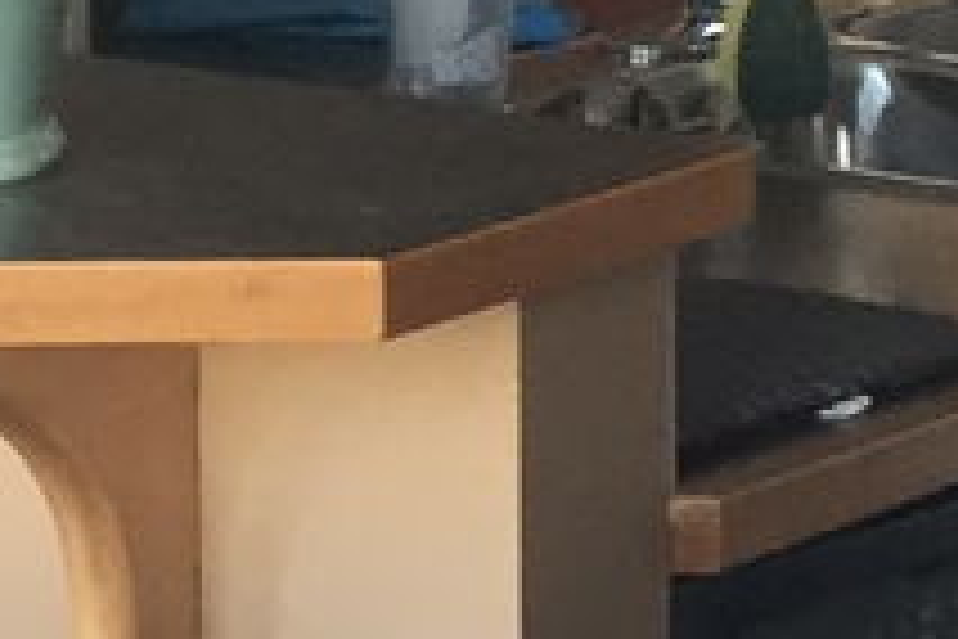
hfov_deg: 8.3
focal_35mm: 227
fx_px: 6040
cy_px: -549
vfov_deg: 5.9
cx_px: -1403
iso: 50
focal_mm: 4.15
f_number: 2.2
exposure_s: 1/30
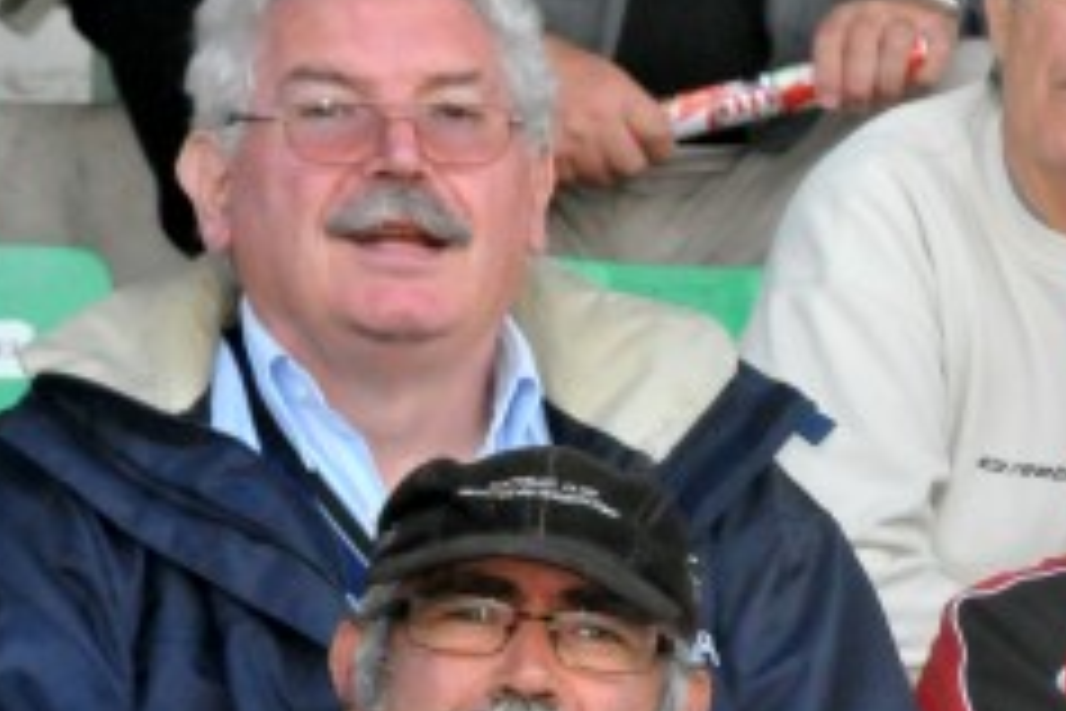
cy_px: 556
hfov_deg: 4.4
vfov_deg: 3.0
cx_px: 1471
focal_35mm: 464
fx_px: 13753
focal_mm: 105
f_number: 14
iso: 3200
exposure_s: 1/250
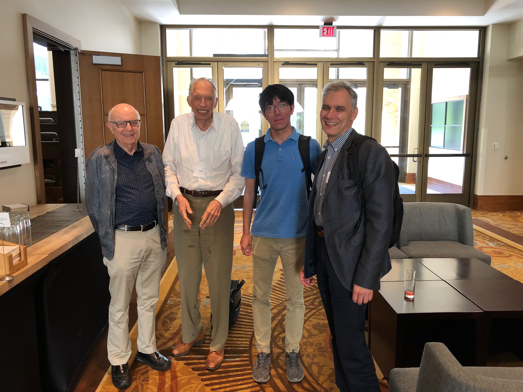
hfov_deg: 63.4
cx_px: 262
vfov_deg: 49.7
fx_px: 423
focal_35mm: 28
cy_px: 196
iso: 40
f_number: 1.8
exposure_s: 1/15
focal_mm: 4
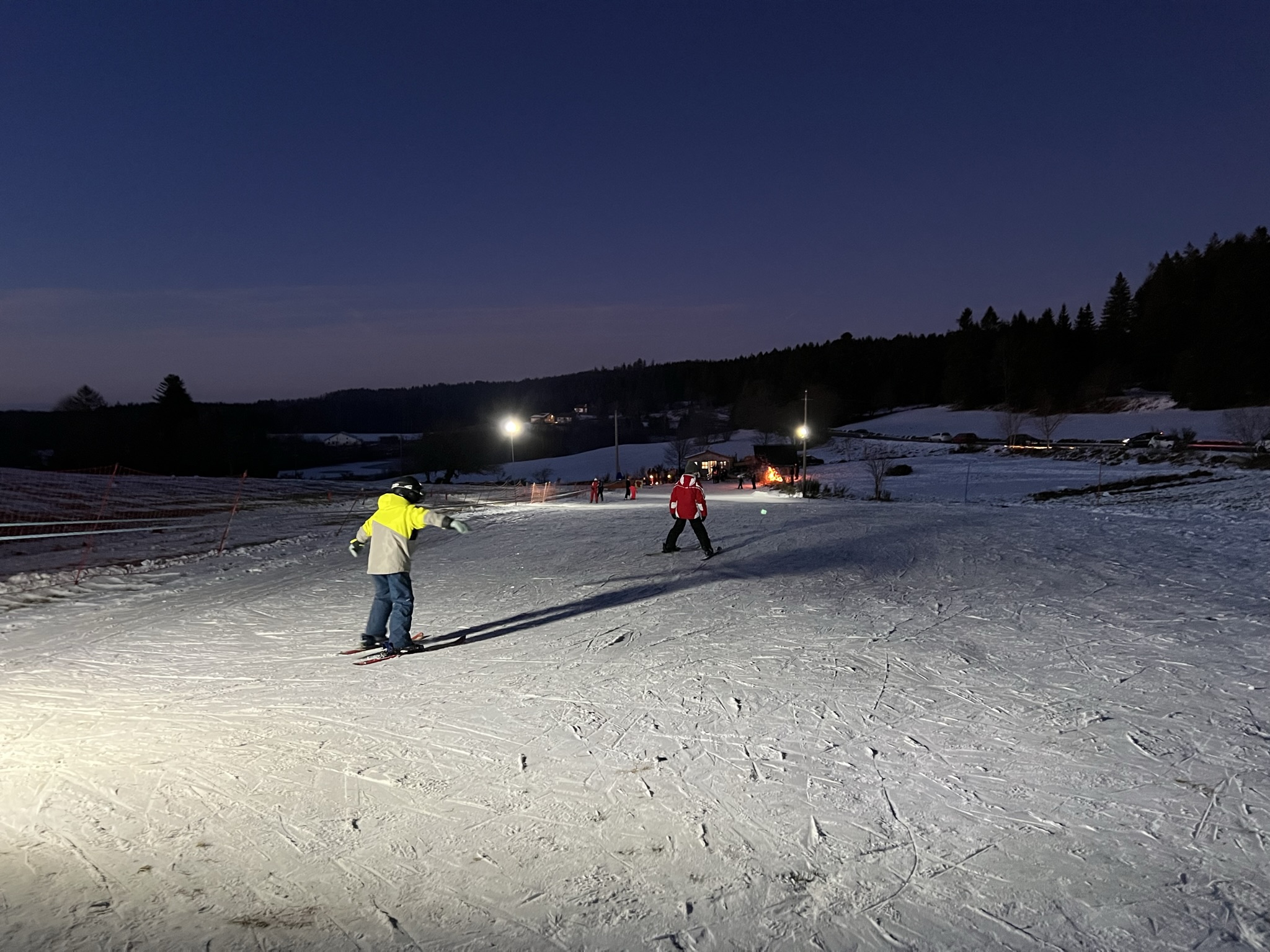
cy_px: 476
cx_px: 635
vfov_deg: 53.1
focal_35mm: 26
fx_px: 954
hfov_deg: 67.3
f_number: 1.5
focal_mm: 5.7
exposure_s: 1/40
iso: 500
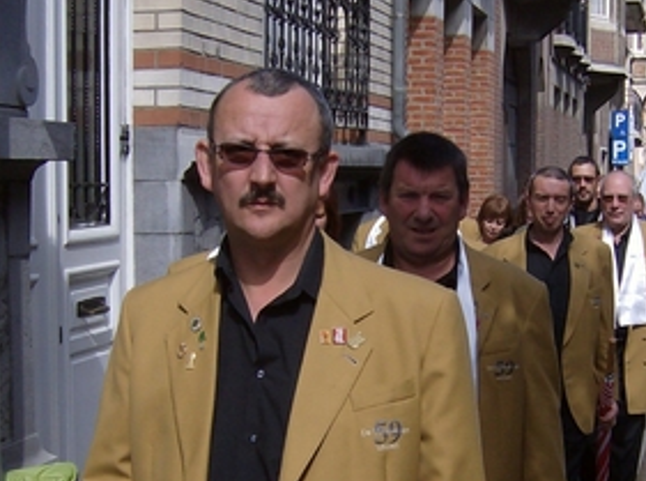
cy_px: 284
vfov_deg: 19.0
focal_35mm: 77
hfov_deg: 25.3
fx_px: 1433
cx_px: 402
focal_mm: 6
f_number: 4.7
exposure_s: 1/400
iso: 100
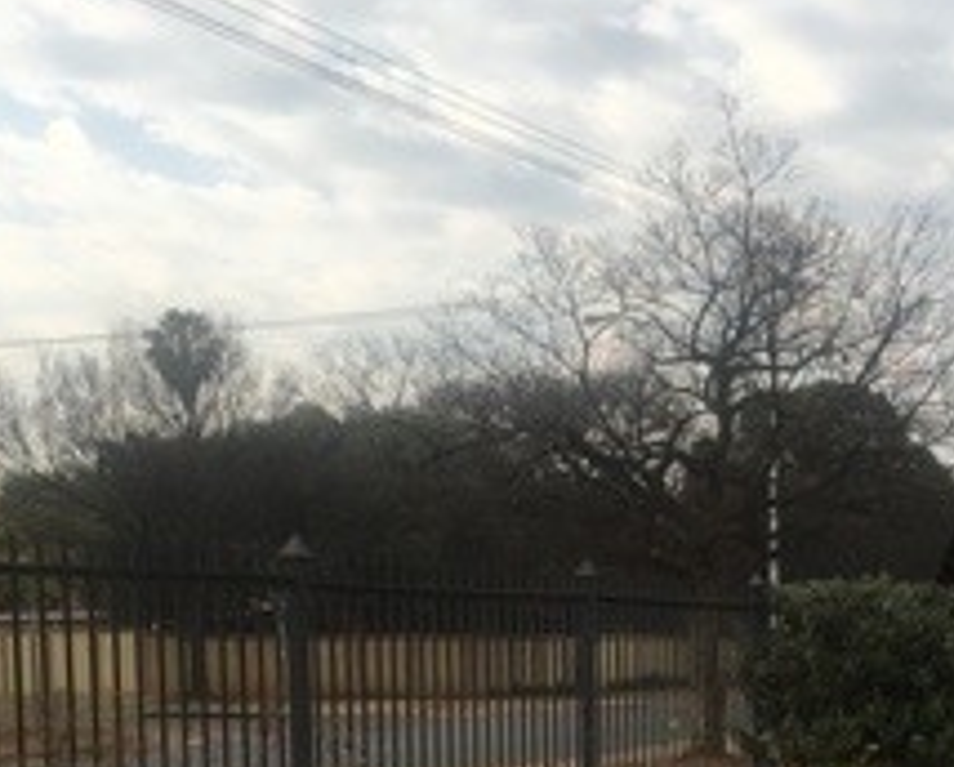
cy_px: 738
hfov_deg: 27.7
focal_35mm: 66
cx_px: 838
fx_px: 1867
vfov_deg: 22.5
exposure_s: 1/905
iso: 25
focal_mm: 4.15
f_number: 2.2
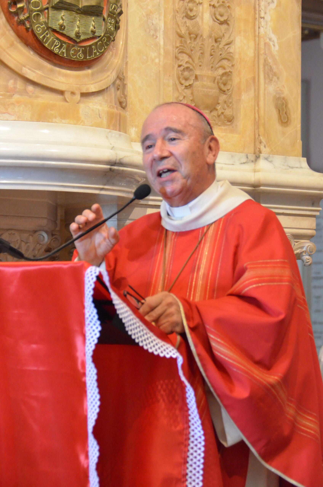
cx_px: 162
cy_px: 244
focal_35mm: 123
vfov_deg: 16.7
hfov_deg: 11.1
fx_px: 1662
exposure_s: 1/30
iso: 4500
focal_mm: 82
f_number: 5.6
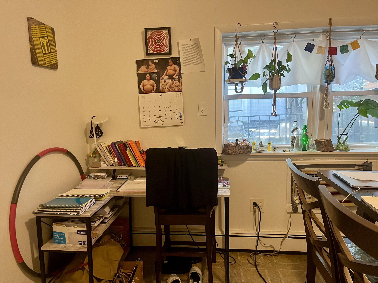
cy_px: 142
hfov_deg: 67.3
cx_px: 189
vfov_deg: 53.1
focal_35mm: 26
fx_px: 284
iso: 250
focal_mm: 5.1
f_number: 1.6
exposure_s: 1/60
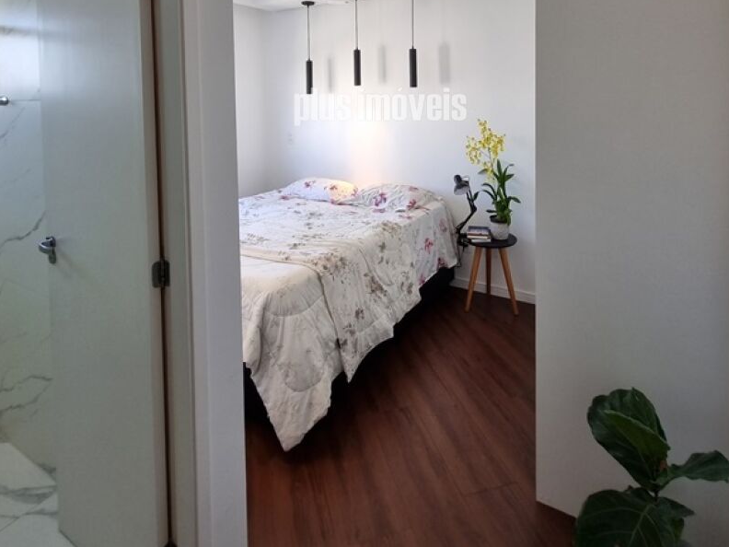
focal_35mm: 21
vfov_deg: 58.4
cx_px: 380
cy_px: 107
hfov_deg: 78.9
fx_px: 442
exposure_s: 1/60
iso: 64
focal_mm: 1.74
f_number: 2.2
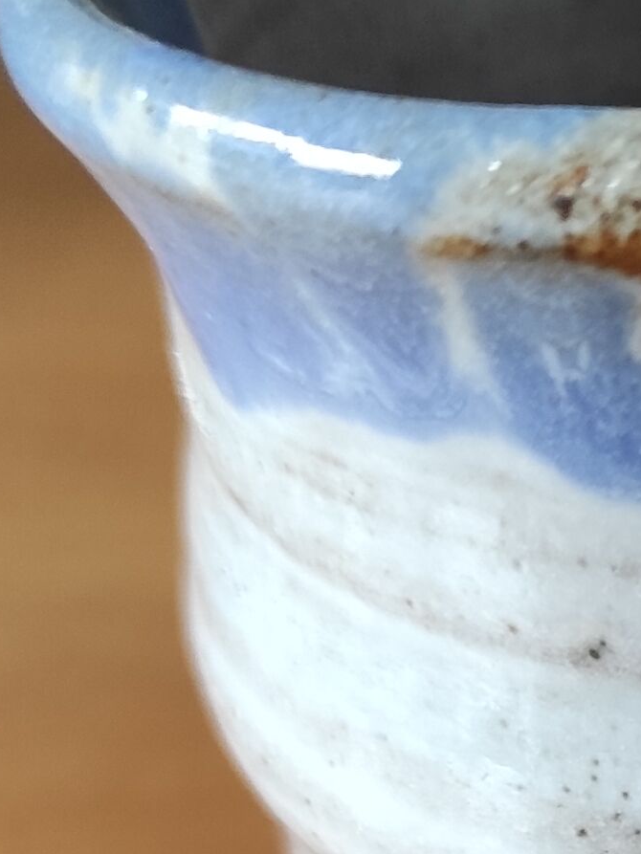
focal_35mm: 112
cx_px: 1224
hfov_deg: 12.0
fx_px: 2765
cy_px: 1039
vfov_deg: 16.8
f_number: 1.89
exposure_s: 1/50
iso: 322
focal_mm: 5.43
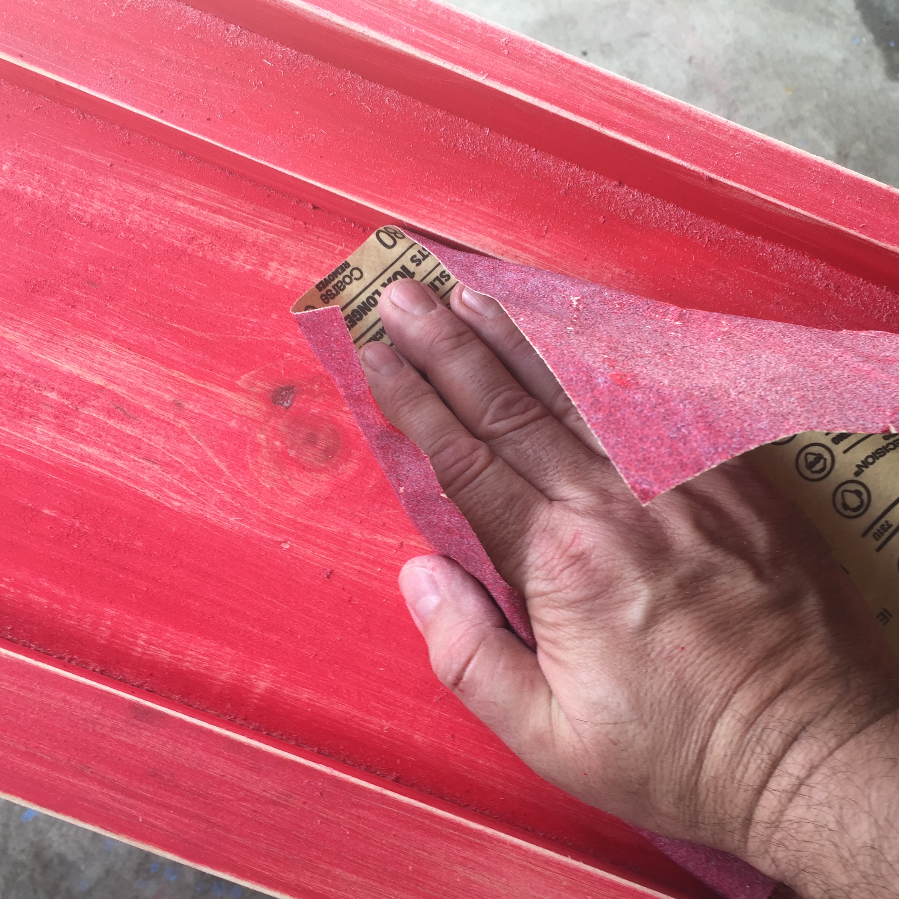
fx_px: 1028
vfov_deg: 47.2
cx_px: 459
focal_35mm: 35
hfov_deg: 47.2
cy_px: 457
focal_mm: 4.15
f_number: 2.2
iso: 32
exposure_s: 1/60
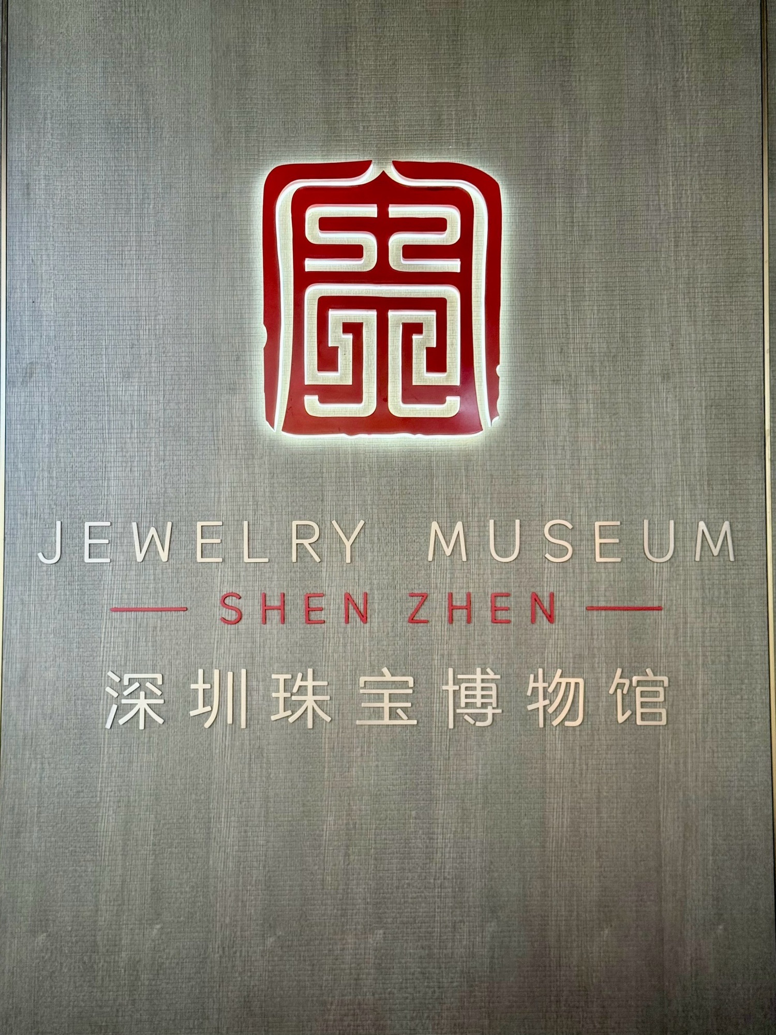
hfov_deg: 30.3
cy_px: 518
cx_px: 388
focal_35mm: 48
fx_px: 1435
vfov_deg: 39.7
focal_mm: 6.76
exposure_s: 1/49
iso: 125
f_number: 1.78
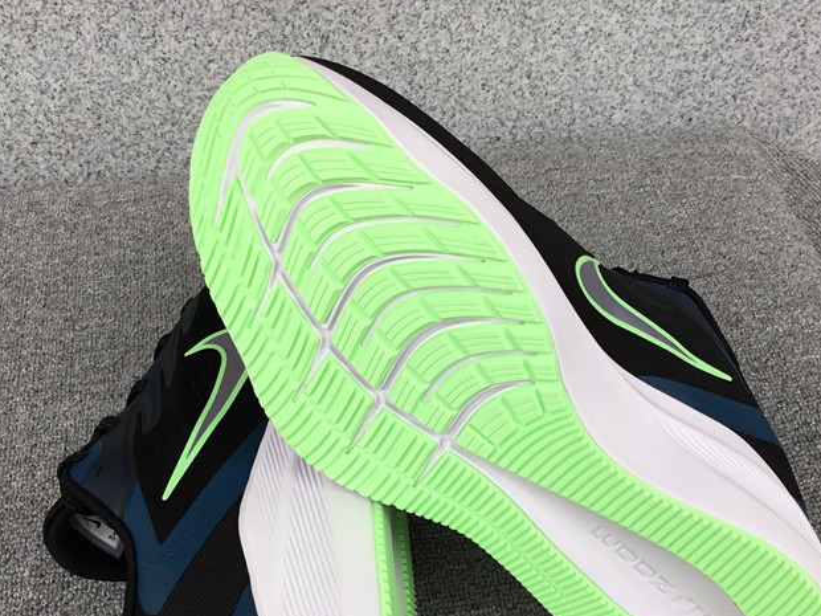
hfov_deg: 42.1
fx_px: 1067
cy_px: 415
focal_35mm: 45
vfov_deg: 31.9
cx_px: 420
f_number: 2.4
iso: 25
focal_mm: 3.3
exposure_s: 1/167
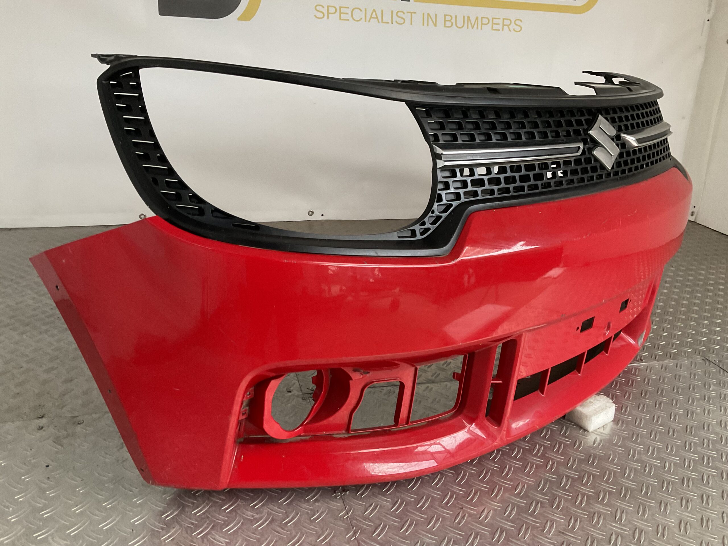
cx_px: 364
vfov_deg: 48.2
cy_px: 273
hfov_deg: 61.7
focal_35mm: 29
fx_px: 610
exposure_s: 1/60
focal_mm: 3
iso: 200
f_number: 1.8
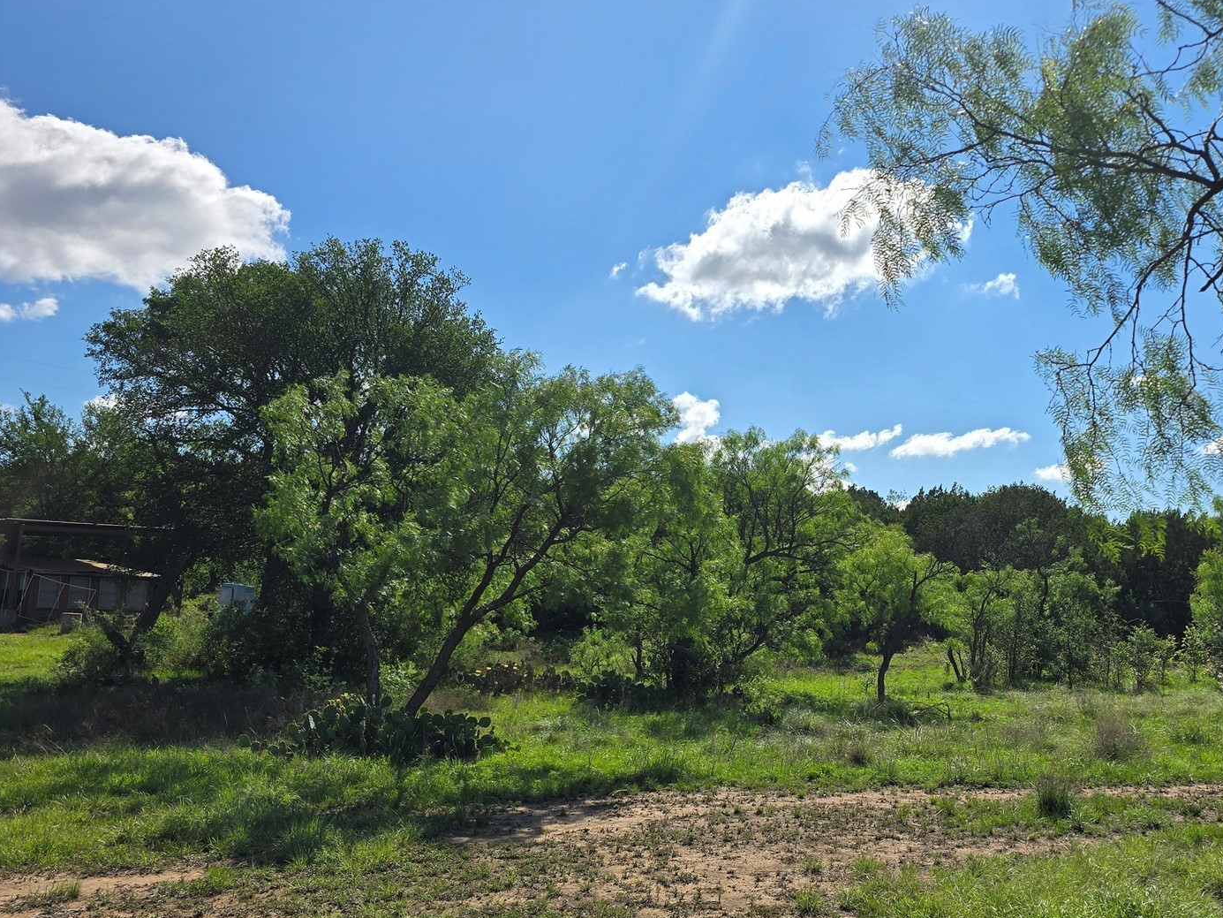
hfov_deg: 52.1
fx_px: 1201
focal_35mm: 34
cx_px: 887
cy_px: 533
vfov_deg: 41.7
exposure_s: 1/1293
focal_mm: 6.3
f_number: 1.7
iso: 12
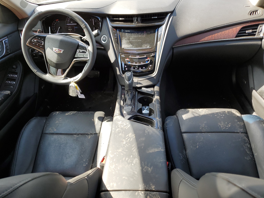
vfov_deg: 53.1
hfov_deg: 67.3
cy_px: 99
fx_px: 198
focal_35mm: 26
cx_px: 132
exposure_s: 1/278
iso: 50
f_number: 1.5
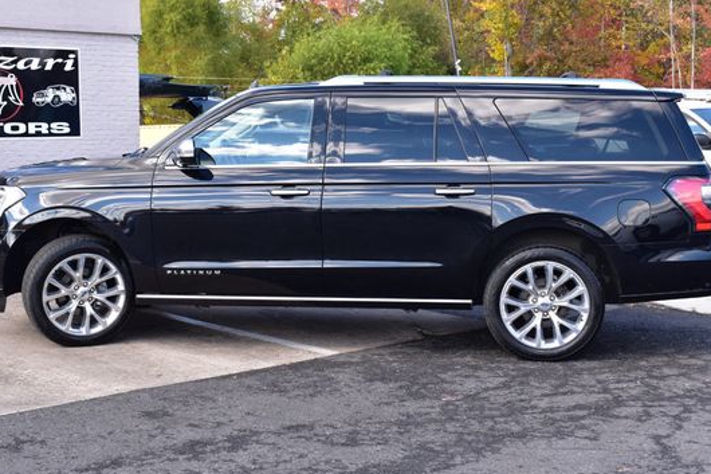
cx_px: 315
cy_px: 220
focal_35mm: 58
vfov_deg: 23.4
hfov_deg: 34.5
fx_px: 1145
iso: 400
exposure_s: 1/160
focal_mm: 32
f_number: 9
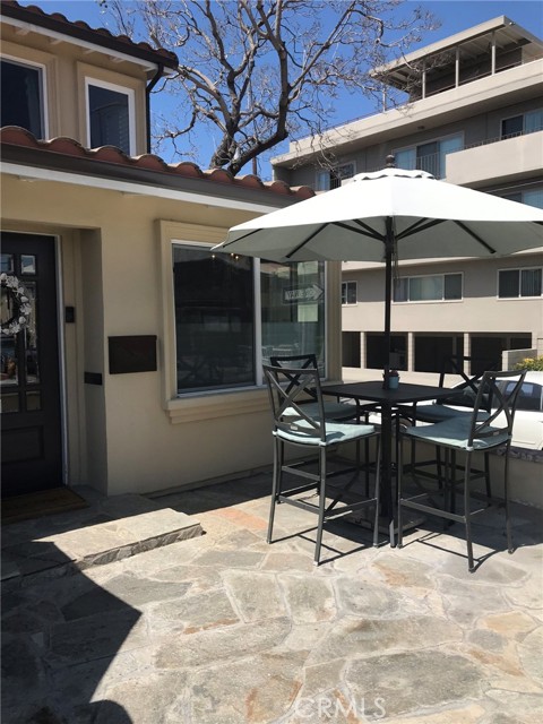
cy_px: 362
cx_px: 272
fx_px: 586
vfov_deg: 63.4
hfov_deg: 49.7
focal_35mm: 28
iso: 20
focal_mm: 3.99
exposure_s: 1/2740
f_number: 1.8
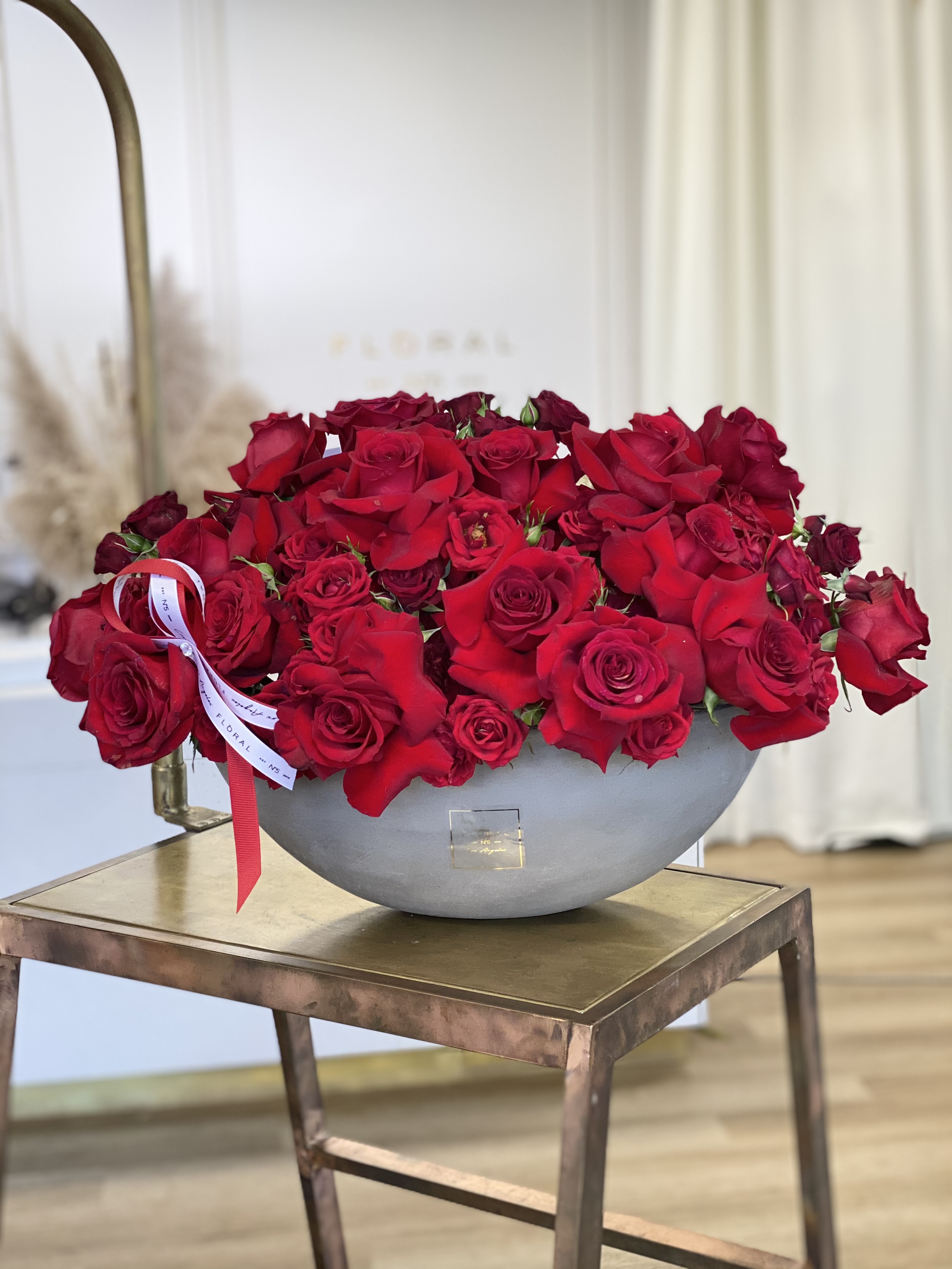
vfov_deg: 36.8
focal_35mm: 52
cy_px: 634
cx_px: 476
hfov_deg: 28.0
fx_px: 1907
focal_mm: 6
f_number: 2
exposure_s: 1/120
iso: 100
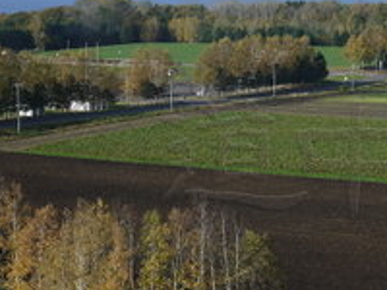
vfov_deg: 14.5
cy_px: -5
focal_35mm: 100
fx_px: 1118
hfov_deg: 19.5
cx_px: 281
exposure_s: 1/640
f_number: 4.5
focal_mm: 20
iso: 100
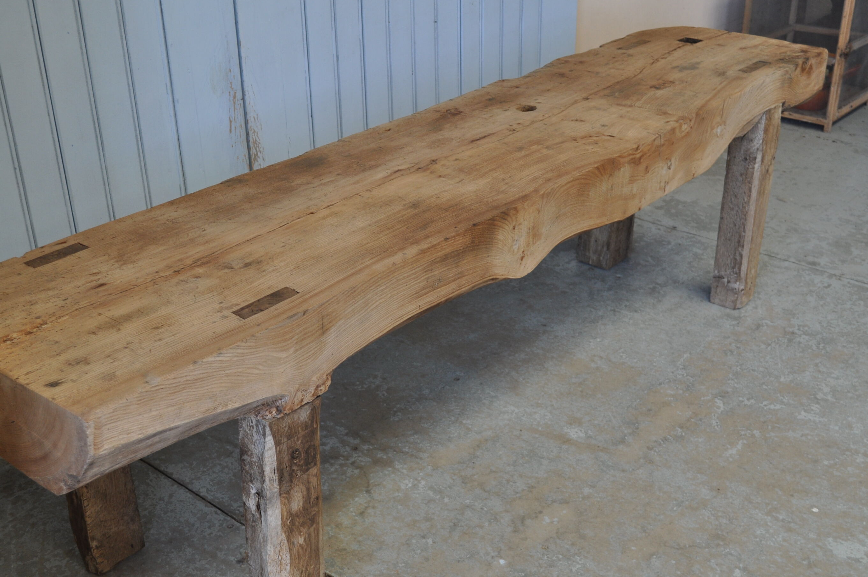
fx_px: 1108
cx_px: 441
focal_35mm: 46
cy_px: 338
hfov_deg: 42.8
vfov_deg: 29.1
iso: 400
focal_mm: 26
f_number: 4.5
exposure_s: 1/80
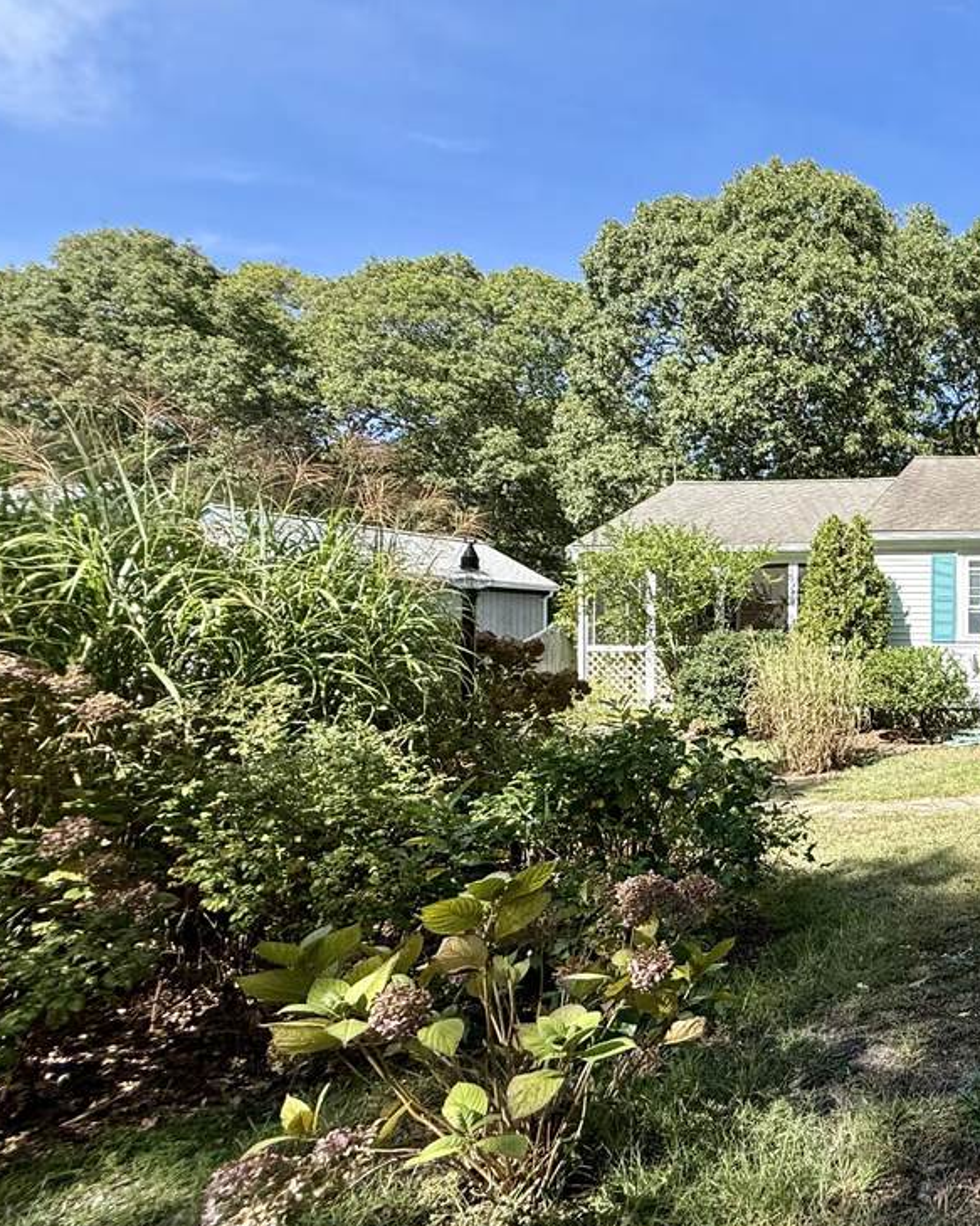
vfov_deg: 70.3
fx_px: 870
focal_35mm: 24
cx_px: 1054
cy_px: 632
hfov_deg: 45.6
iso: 64
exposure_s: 1/1087
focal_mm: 2.22
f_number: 2.2
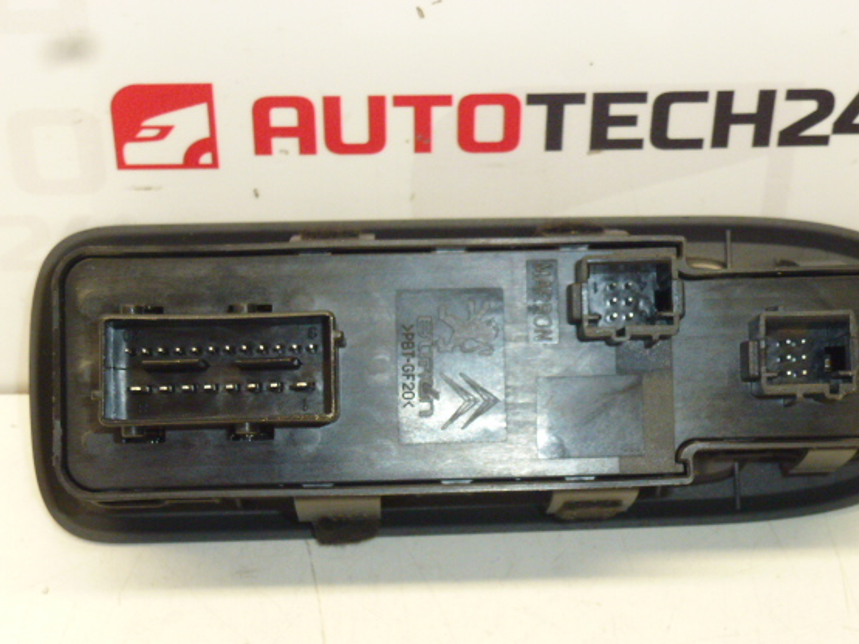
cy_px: 361
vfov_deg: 19.6
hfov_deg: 26.0
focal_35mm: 75
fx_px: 1861
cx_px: 492
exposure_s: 1/60
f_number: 4.6
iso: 400
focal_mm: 11.7
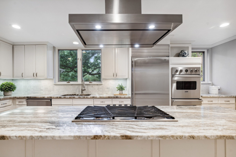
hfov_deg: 100.4
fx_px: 98
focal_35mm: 15
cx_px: 118
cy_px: 78
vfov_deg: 77.3
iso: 200
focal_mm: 10
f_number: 9
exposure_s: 1/8
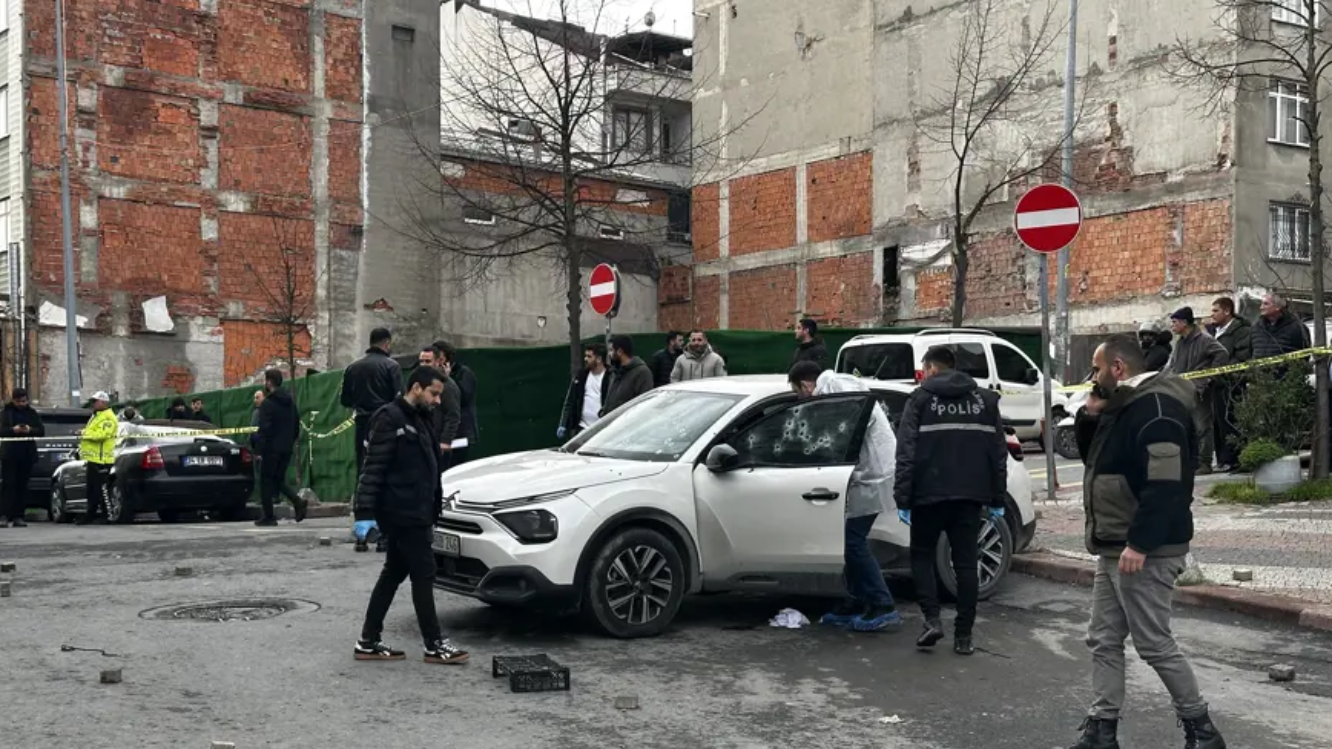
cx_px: 664
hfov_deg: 39.2
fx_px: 1872
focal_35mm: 53
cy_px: 470
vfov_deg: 22.6
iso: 64
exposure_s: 1/454
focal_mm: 6.86
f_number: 1.78
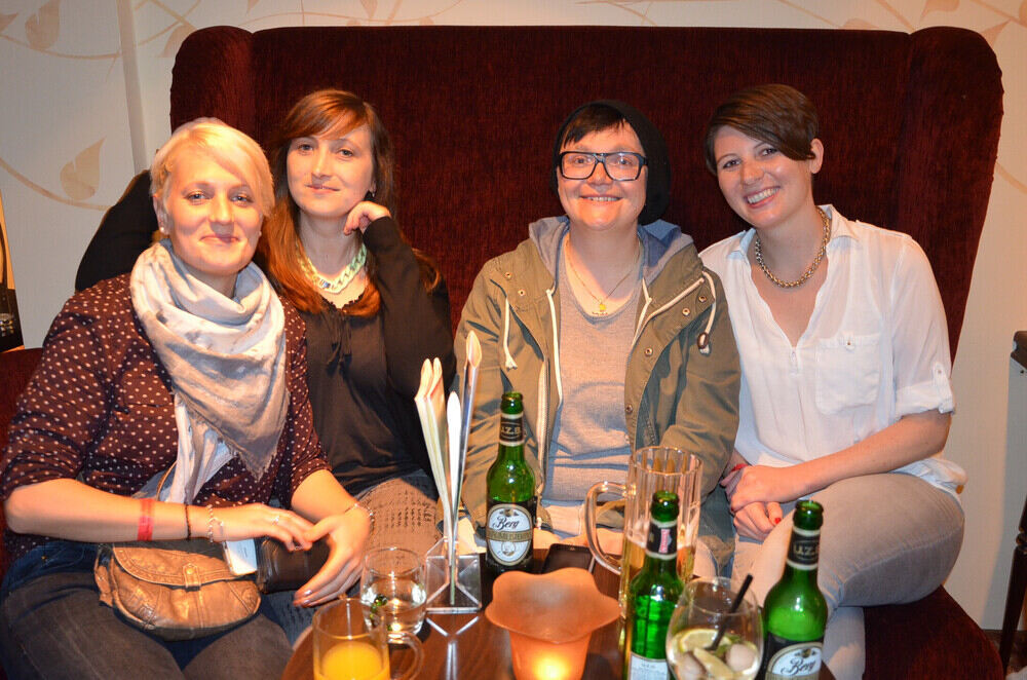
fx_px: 897
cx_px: 514
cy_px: 340
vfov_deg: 41.5
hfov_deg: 59.6
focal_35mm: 32
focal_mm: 21
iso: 1600
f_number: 3.8
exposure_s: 1/60
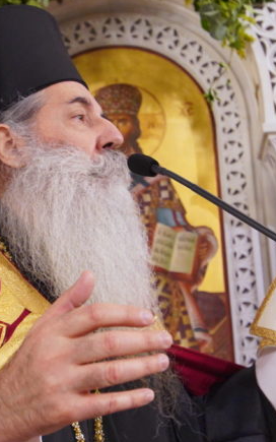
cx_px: 134
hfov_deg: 18.1
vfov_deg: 28.6
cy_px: 230
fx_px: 866
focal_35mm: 72
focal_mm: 30
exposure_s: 1/125
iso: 3200
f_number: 3.5
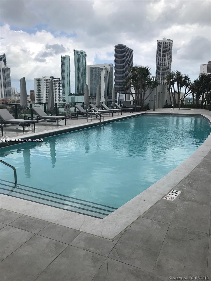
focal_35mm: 28
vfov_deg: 63.4
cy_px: 140
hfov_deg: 49.7
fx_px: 228
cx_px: 106
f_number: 1.8
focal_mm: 3.99
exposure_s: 1/3096
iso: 20
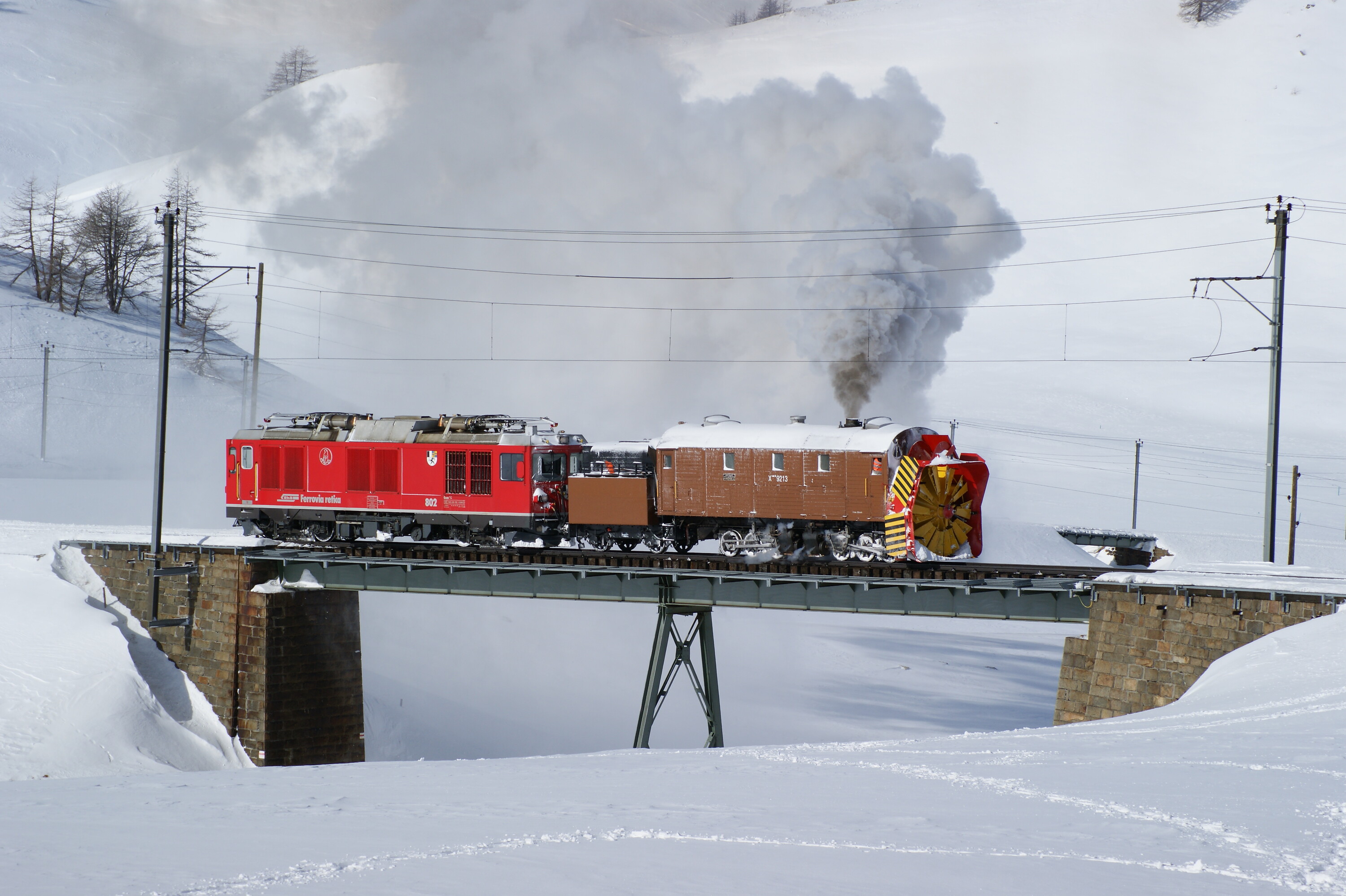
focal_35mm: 135
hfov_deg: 15.2
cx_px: 673
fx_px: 5045
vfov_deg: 10.1
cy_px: 448
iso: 100
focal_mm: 90
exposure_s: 1/640
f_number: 9
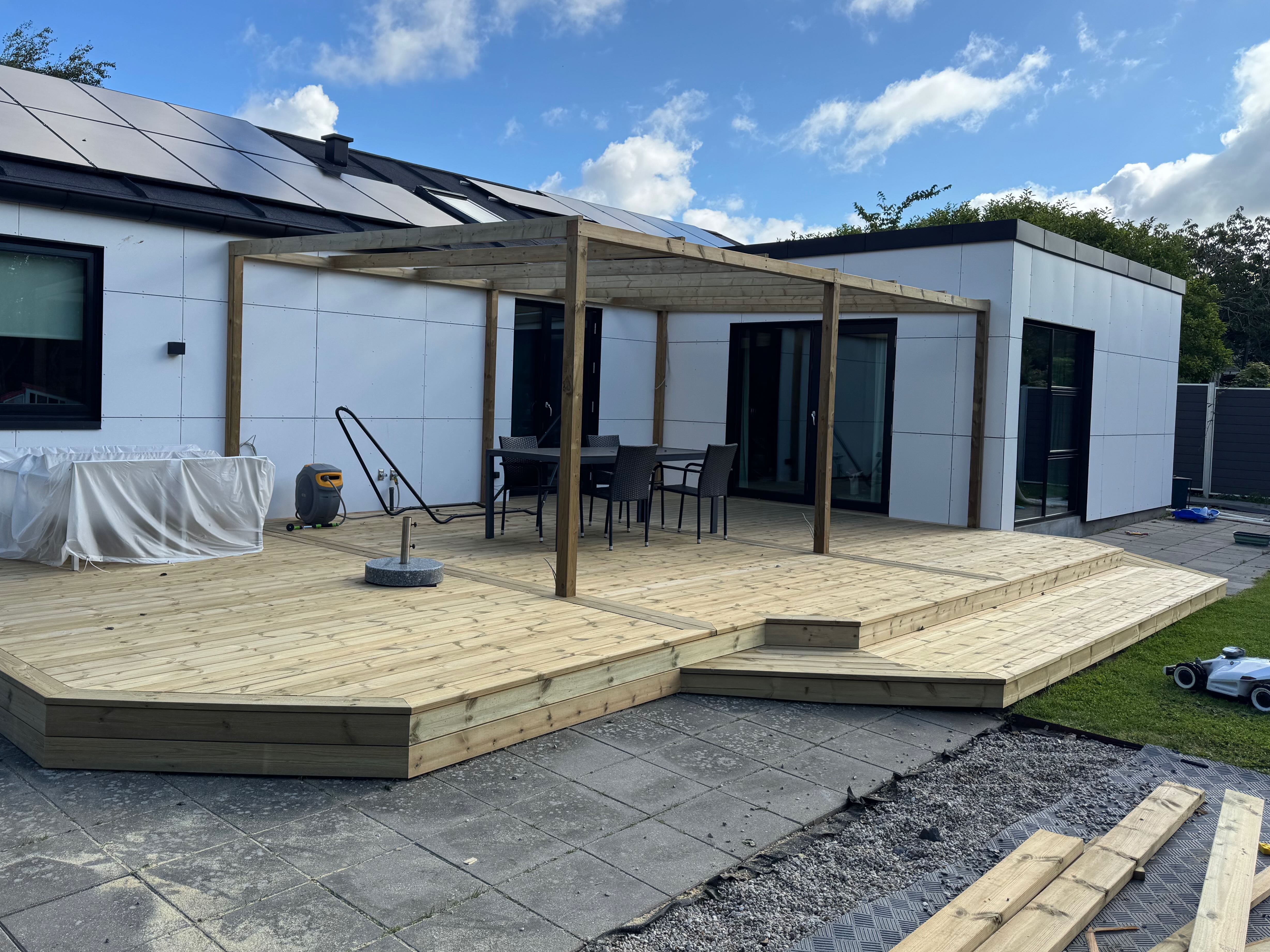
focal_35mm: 28
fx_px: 1027
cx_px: 549
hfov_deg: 63.2
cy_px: 431
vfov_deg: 49.7
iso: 80
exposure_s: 1/3413
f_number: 1.78
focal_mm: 6.76
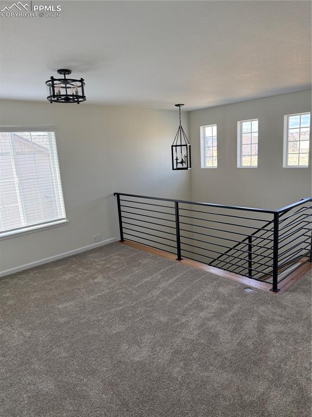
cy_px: 208
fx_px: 289
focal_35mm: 24
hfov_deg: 56.8
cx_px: 156
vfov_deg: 71.6
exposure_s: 1/232
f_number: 1.78
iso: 160
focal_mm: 6.76
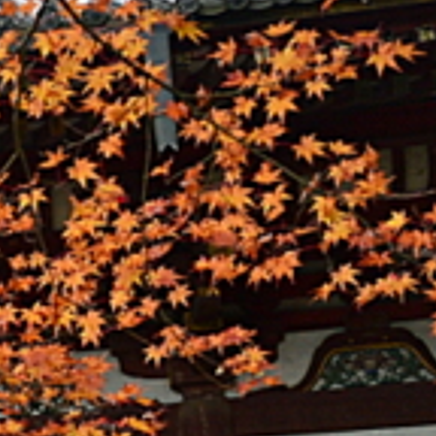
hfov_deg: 7.8
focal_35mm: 187
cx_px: -960
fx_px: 2665
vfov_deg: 9.3
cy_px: 445
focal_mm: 31
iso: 100
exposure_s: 1/60
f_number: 5.6
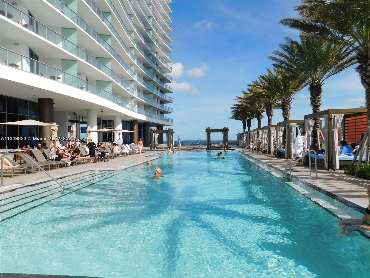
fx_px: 246
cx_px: 185
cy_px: 139
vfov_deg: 58.9
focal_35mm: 23
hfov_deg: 73.9
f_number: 6
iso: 125
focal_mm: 4
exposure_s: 1/640
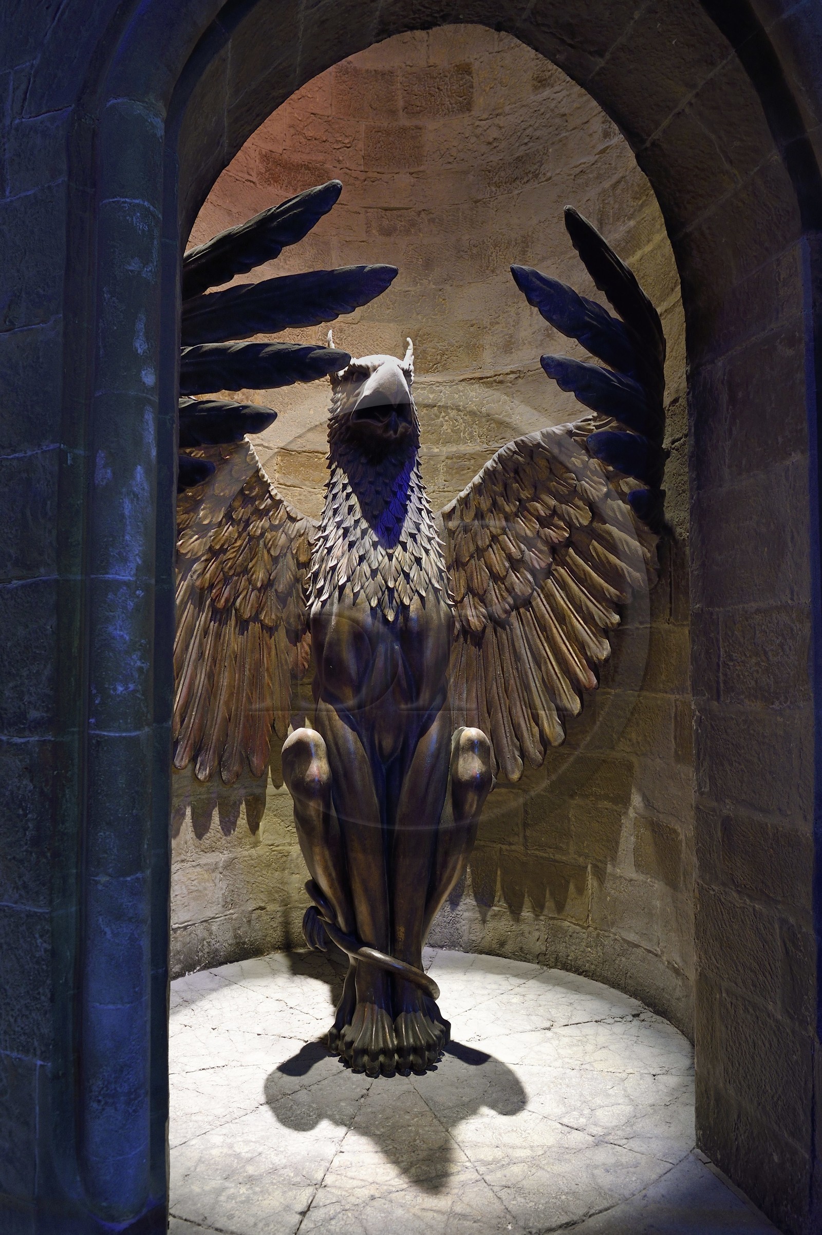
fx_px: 892
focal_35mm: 26
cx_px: 411
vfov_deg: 69.4
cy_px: 618
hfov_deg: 49.5
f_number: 6.3
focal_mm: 26
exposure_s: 1/25
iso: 1600
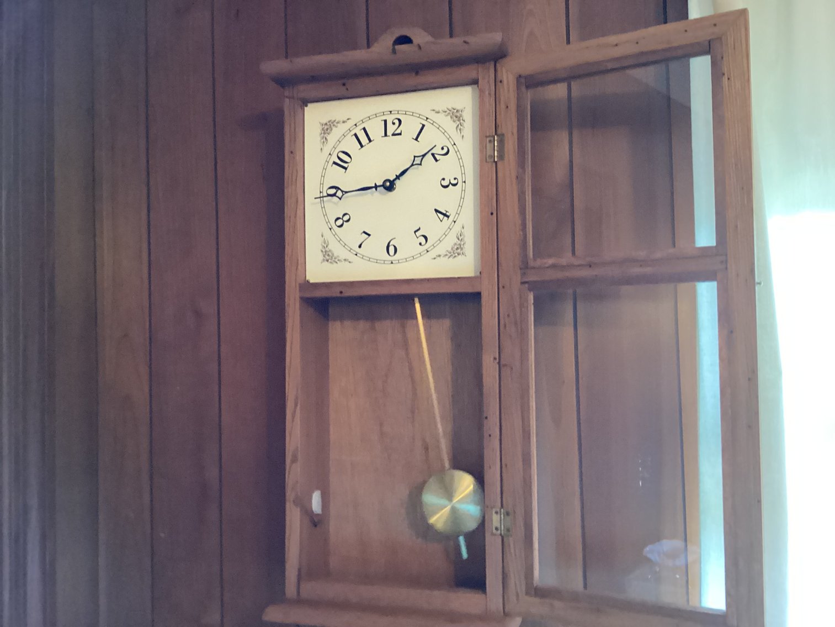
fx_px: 748
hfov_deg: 58.3
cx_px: 418
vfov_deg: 45.4
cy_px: 314
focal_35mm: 31
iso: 640
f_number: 2.4
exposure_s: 1/25
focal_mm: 3.3
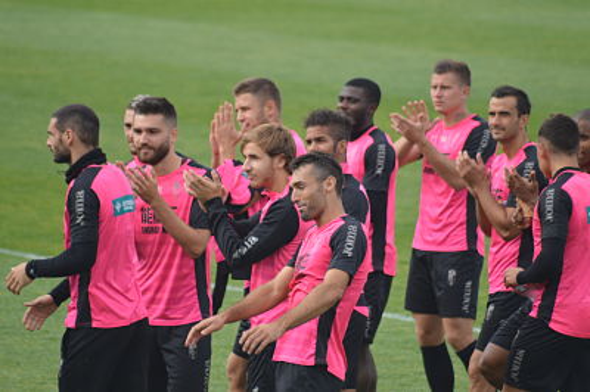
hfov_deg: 4.6
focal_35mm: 450
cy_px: 196
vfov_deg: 3.0
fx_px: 7369
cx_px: 295
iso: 400
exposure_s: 1/640
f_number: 5.6
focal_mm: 300
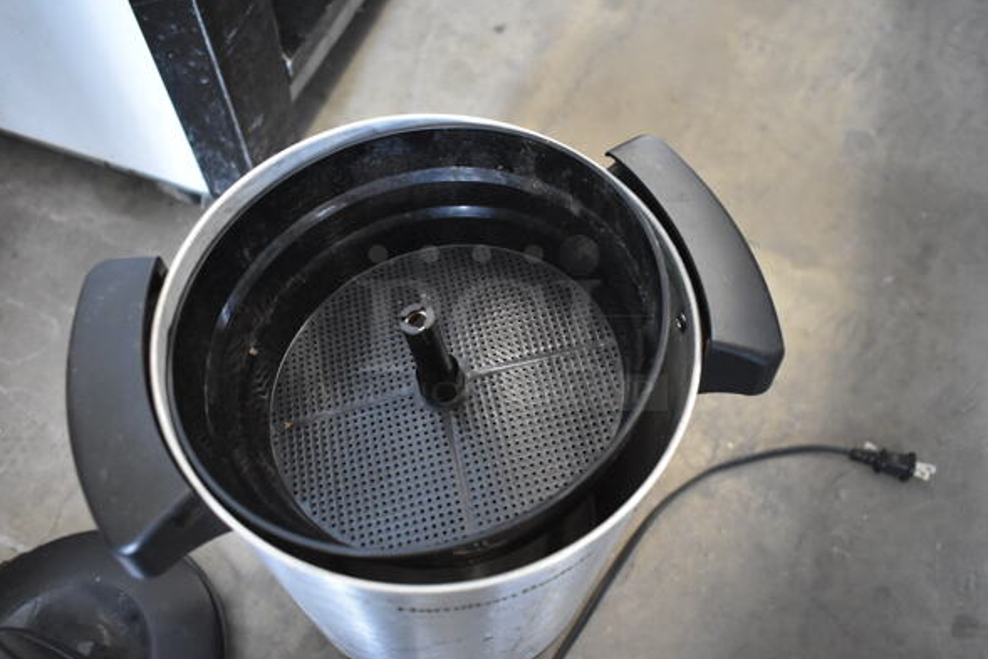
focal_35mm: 28
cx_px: 481
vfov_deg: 46.4
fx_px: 769
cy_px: 322
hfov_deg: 65.5
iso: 2200
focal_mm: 18
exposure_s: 1/60
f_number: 4
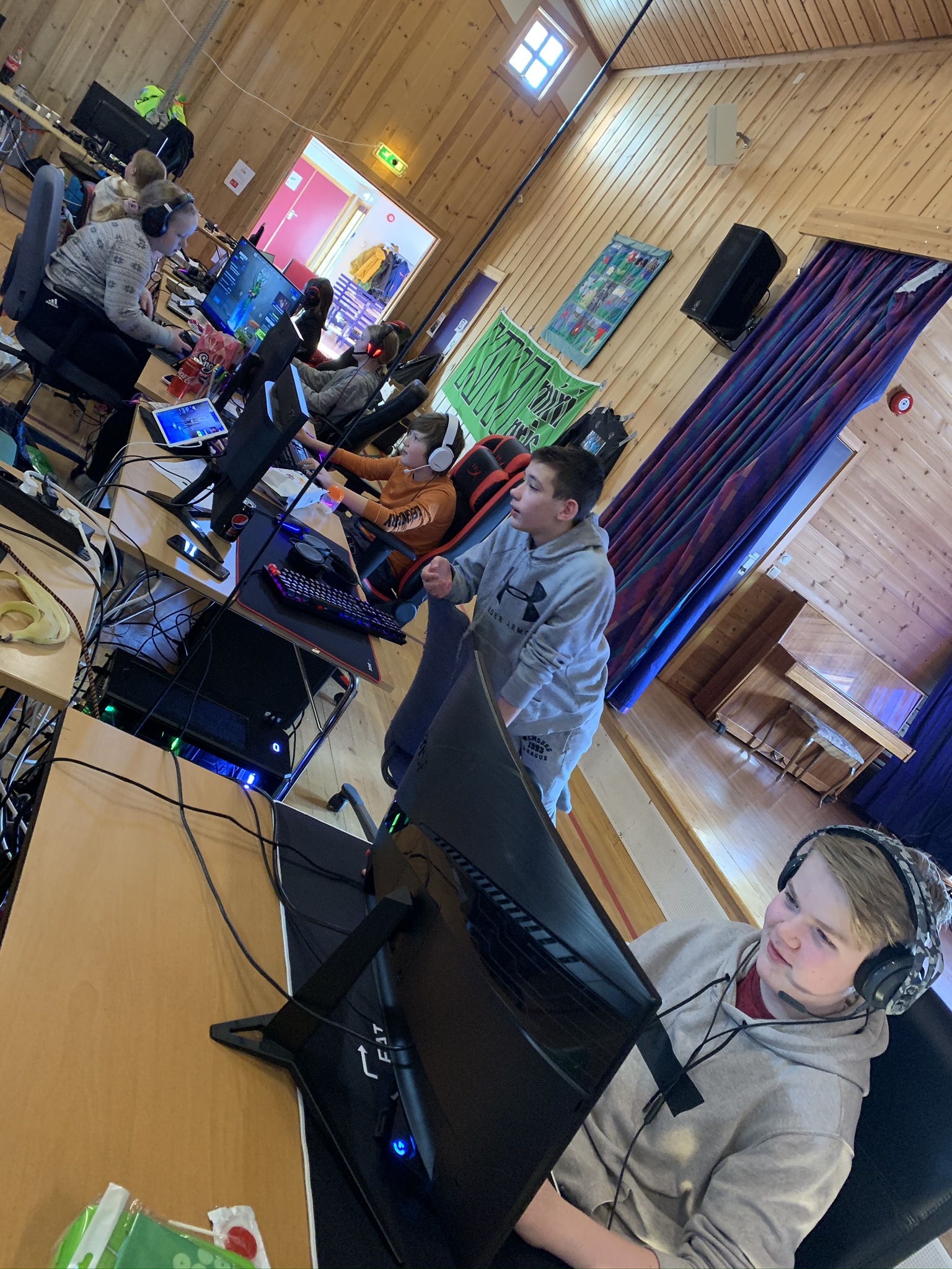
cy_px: 634
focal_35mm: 26
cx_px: 476
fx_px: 953
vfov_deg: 67.3
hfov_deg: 53.1
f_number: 1.8
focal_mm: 4.25
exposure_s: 1/36
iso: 400
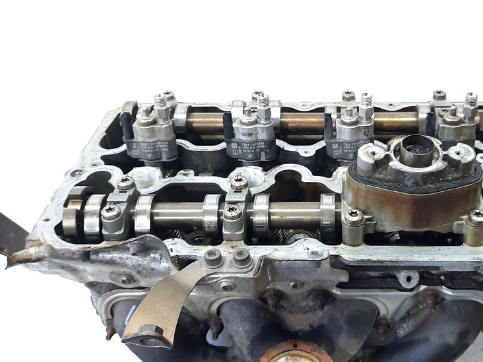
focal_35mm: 41
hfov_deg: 45.0
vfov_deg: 35.1
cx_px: 326
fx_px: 572
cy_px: 160
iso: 160
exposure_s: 1/50
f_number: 2
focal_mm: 4.6
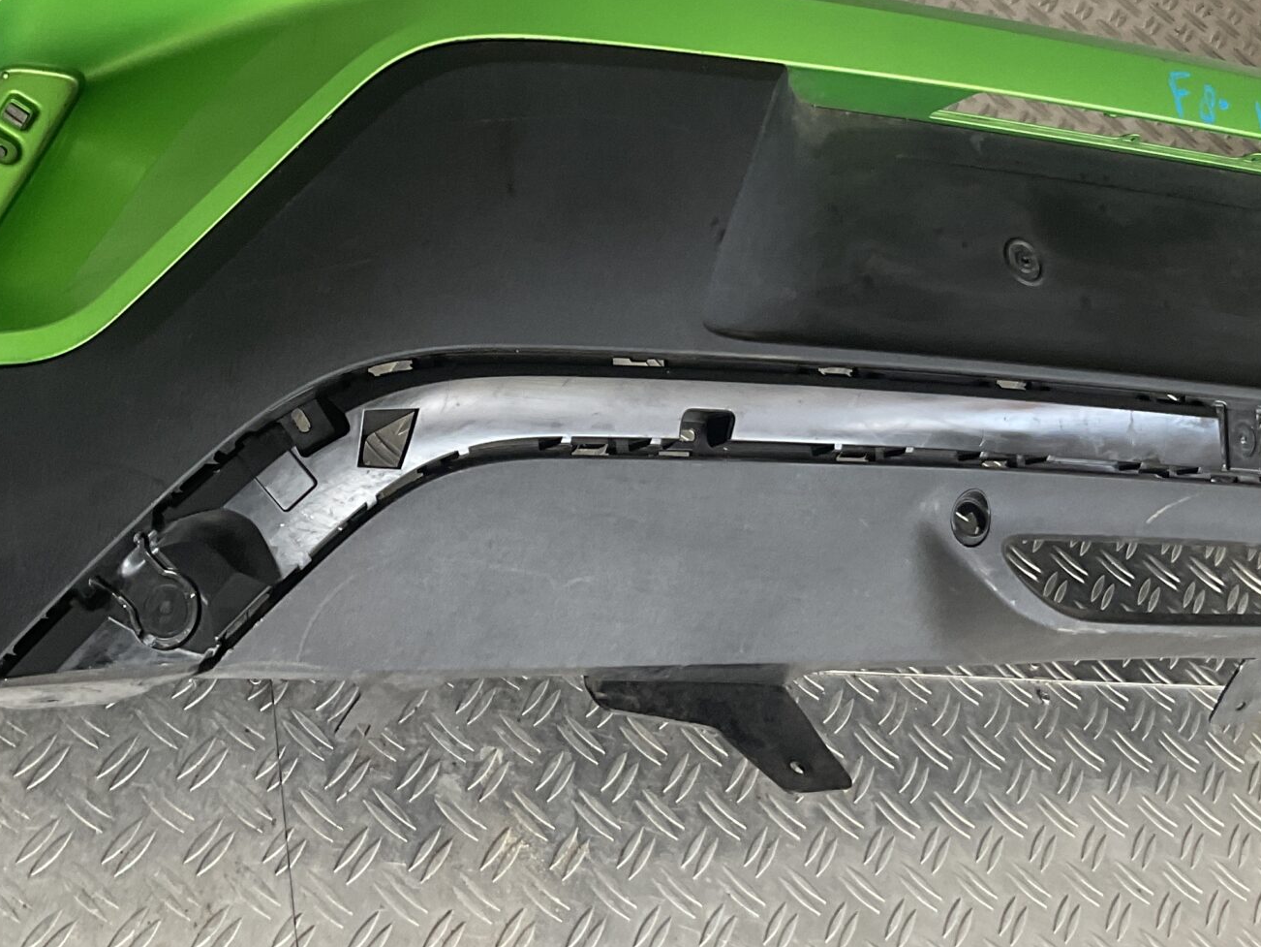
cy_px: 41
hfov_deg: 33.8
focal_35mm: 57
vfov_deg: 24.7
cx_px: 592
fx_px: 2077
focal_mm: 3
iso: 40
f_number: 1.8
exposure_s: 1/120
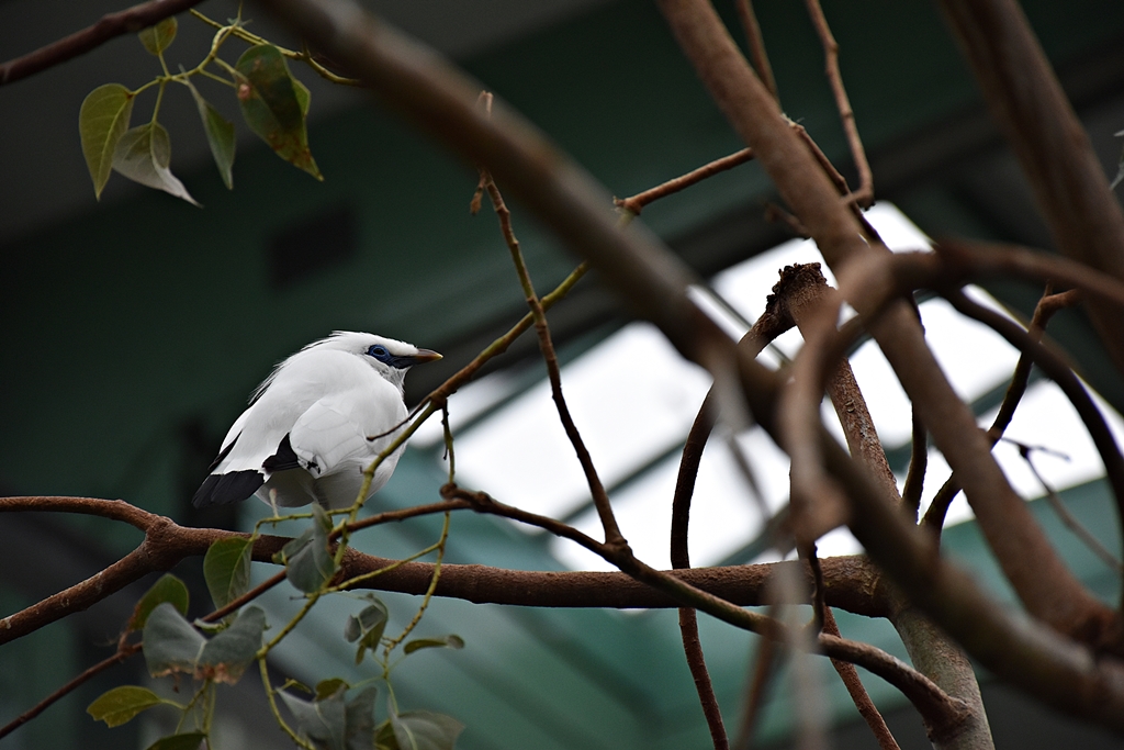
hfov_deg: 9.8
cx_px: 562
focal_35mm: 210
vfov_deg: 6.5
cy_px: 375
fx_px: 6557
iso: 800
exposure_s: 1/500
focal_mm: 140
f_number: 5.6
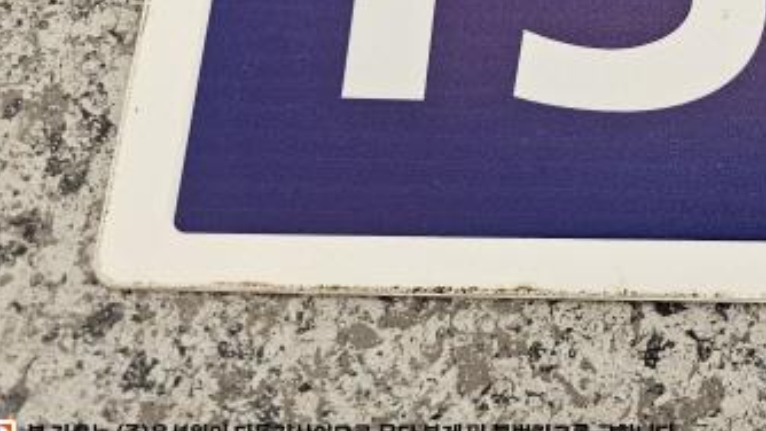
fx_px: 1219
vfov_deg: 18.4
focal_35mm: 60
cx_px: 830
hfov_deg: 31.2
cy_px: -165
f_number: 1.7
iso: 160
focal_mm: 6.3
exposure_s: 1/207
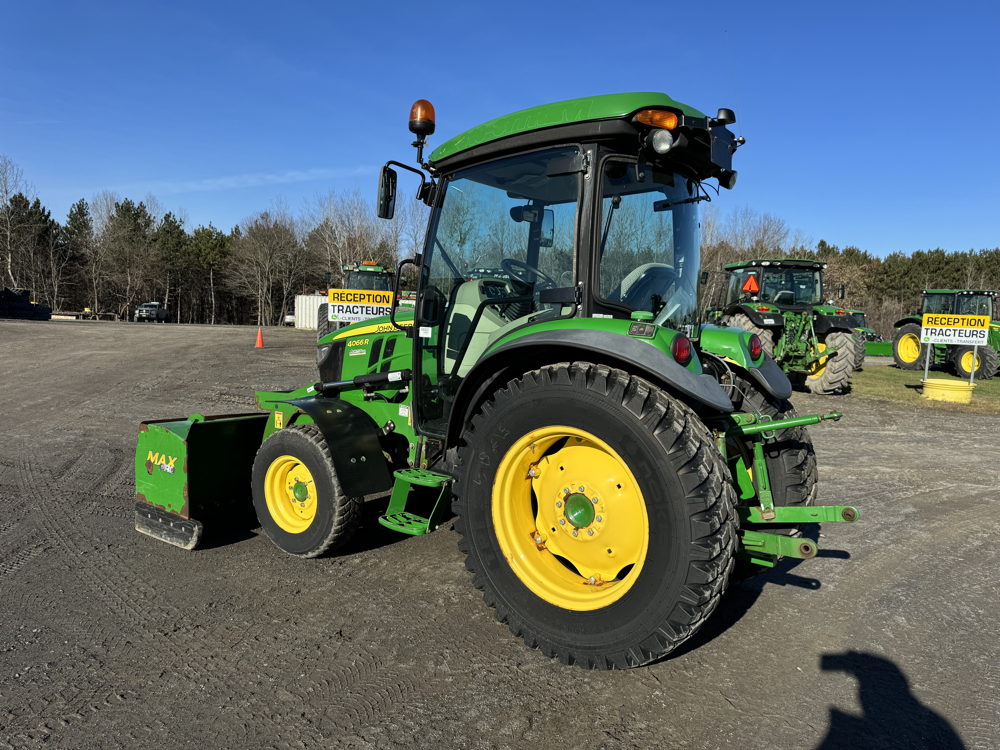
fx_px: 693
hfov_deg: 71.6
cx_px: 500
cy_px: 375
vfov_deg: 56.8
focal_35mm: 24
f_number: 1.78
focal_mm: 6.76
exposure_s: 1/4608
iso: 80
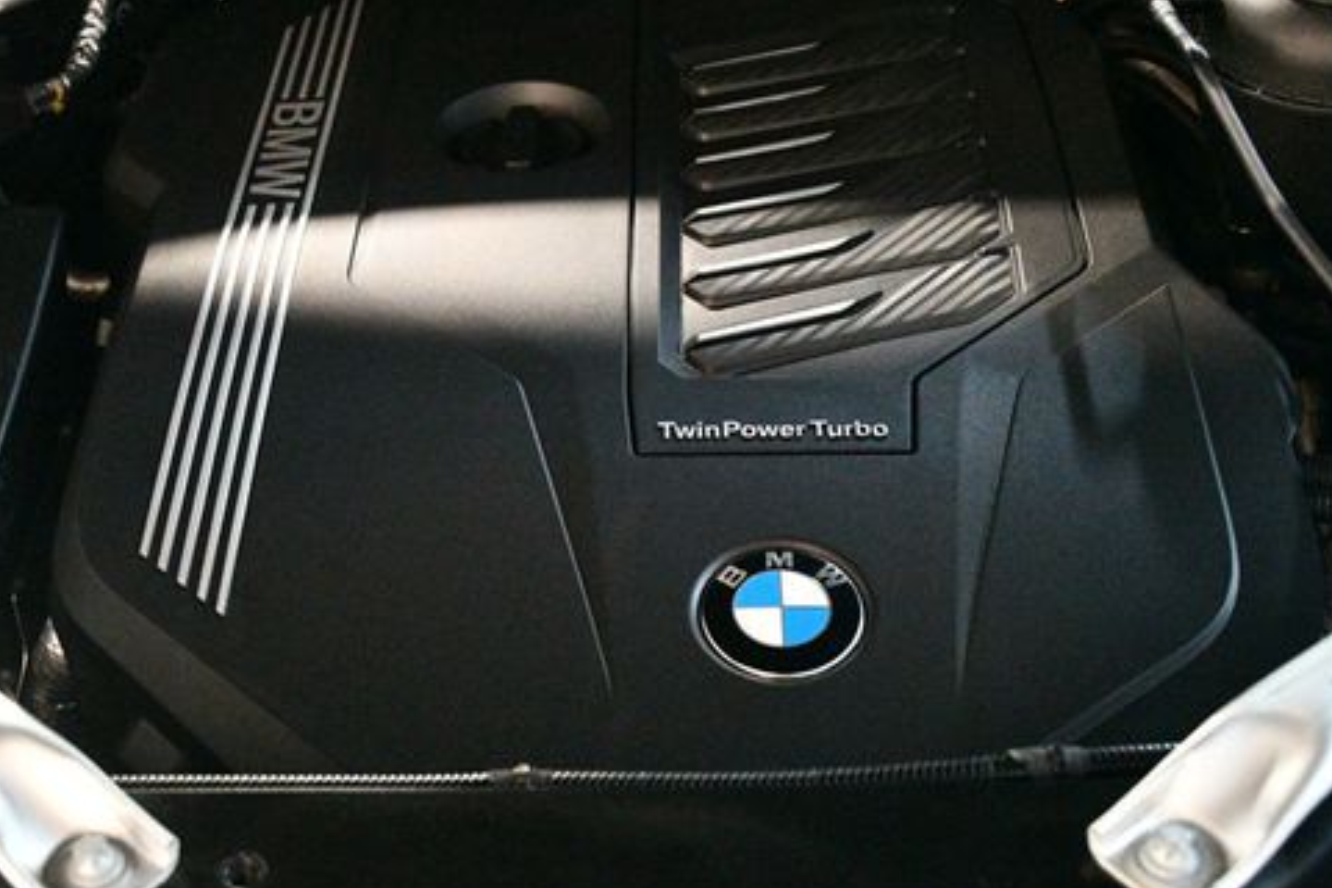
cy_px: 452
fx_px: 1924
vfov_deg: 26.0
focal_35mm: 52
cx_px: 613
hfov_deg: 38.2
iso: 12800
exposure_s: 1/60
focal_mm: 26
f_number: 3.8
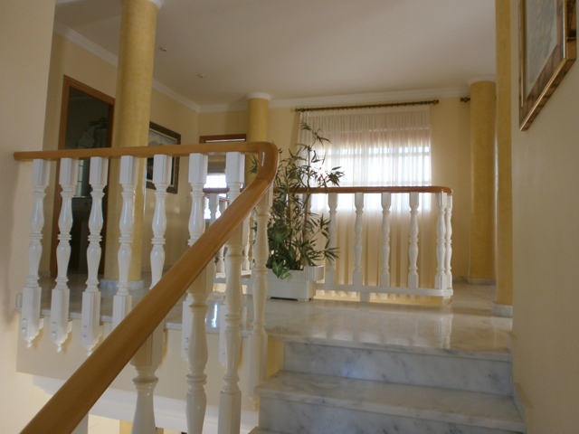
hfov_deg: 65.3
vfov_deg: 51.4
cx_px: 290
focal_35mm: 27
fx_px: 452
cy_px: 217
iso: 100
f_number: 2.9
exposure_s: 1/40
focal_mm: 4.8
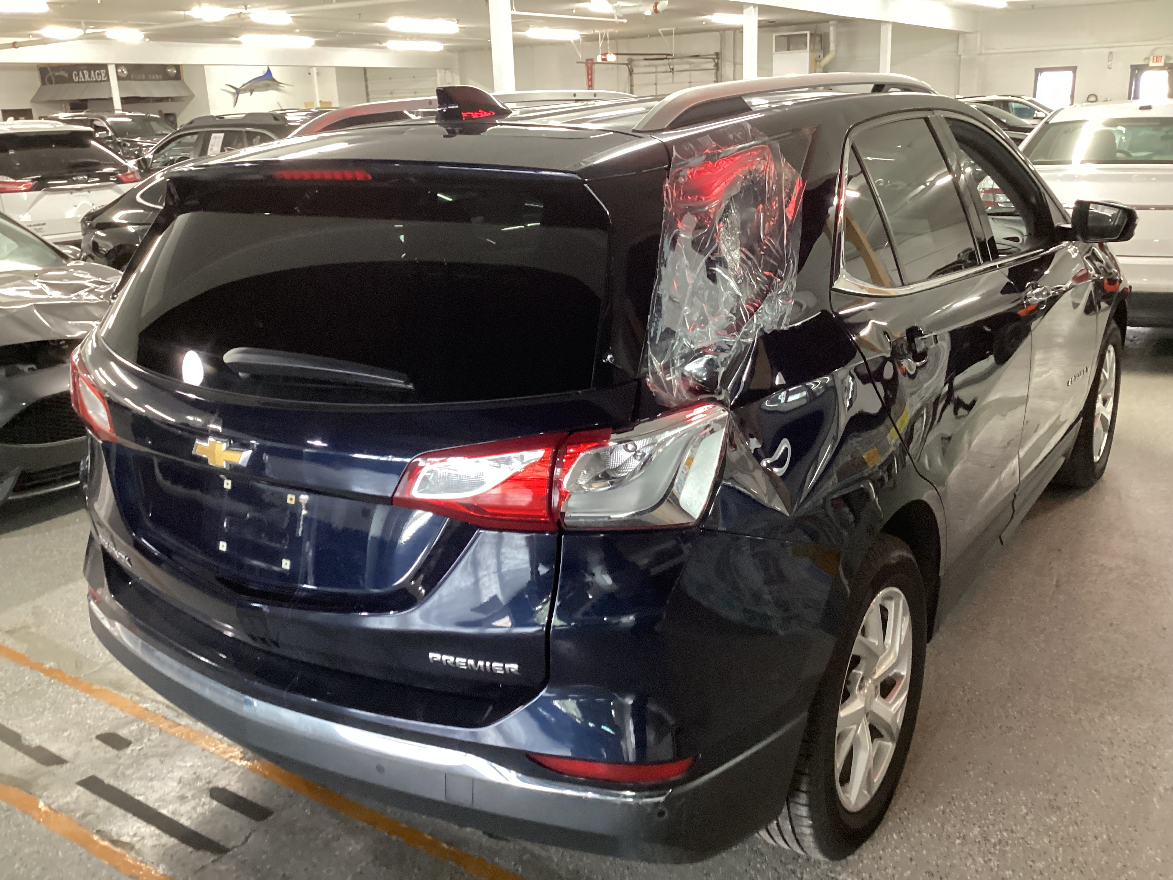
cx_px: 586
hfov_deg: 58.4
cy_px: 440
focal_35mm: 31
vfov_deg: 45.4
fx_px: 1050
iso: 400
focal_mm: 3.3
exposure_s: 1/33
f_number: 2.4
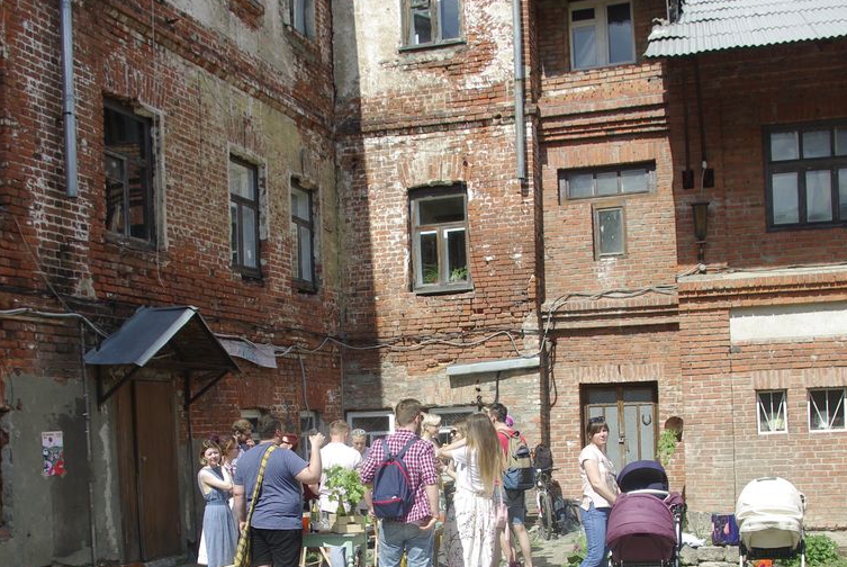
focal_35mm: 43
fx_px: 1013
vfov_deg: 30.6
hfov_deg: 45.4
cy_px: 442
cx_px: 409
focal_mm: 18
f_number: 7.1
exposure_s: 1/250
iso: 100
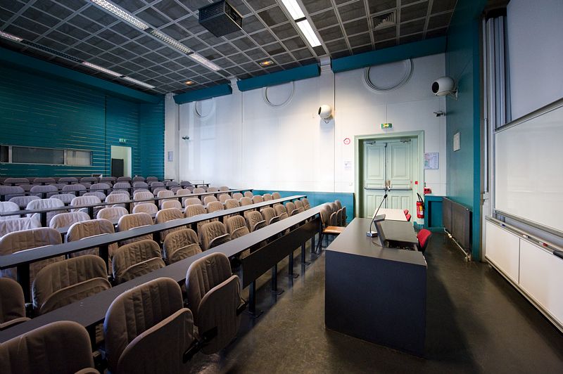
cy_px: 187
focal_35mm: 14
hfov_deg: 104.3
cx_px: 282
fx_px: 219
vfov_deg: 81.1
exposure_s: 1/30
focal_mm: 14
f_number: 6.3
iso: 3200
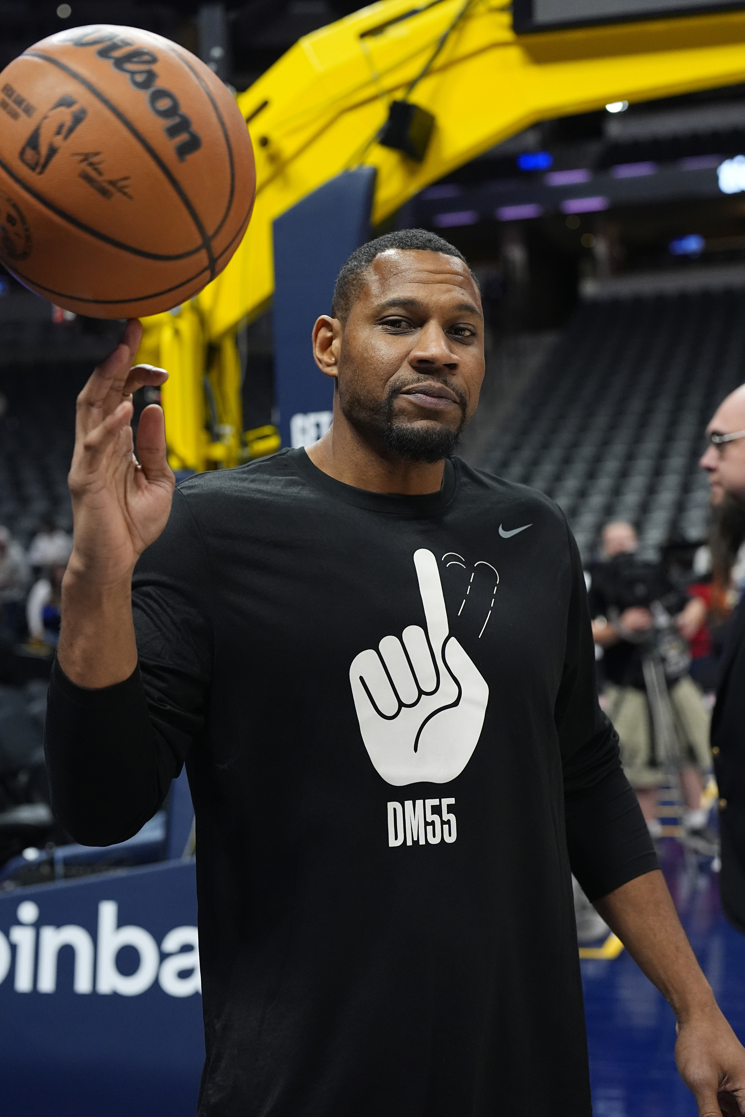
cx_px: 372
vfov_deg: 39.6
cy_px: 558
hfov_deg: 27.0
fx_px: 1552
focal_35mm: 50
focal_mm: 50
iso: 3200
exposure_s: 1/1250
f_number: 3.2
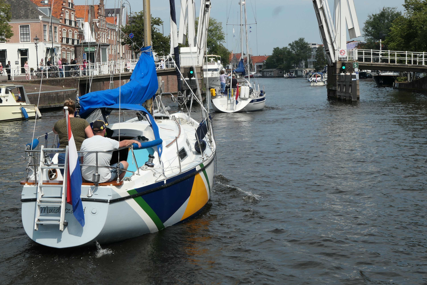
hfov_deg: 32.9
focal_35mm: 61
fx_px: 724
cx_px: 215
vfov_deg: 22.3
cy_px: 141
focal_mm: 22
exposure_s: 1/800
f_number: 7.1
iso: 200
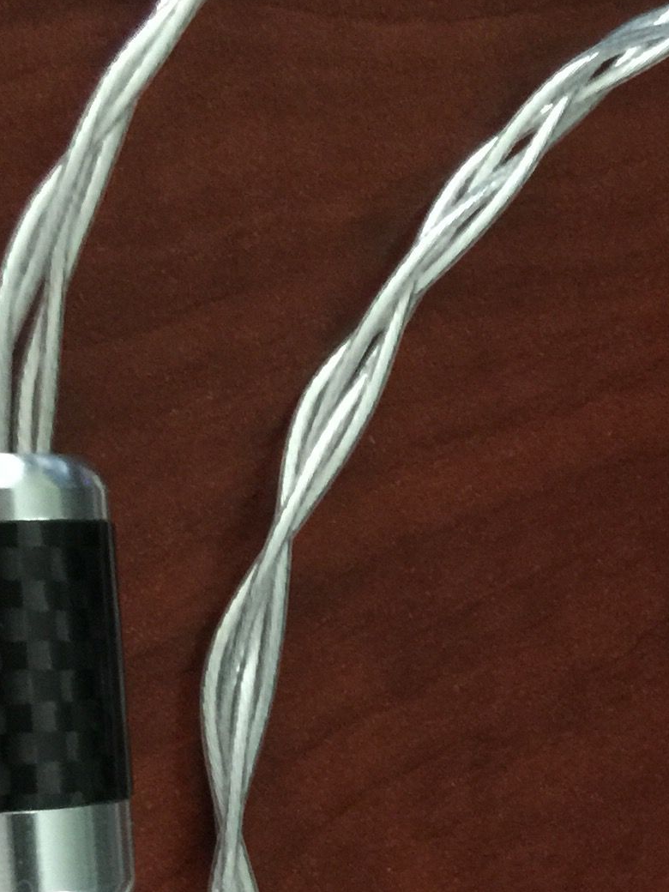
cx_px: 829
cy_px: 777
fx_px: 2345
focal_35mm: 91
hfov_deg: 15.6
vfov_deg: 21.1
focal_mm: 4.15
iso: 100
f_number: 2.2
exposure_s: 1/4
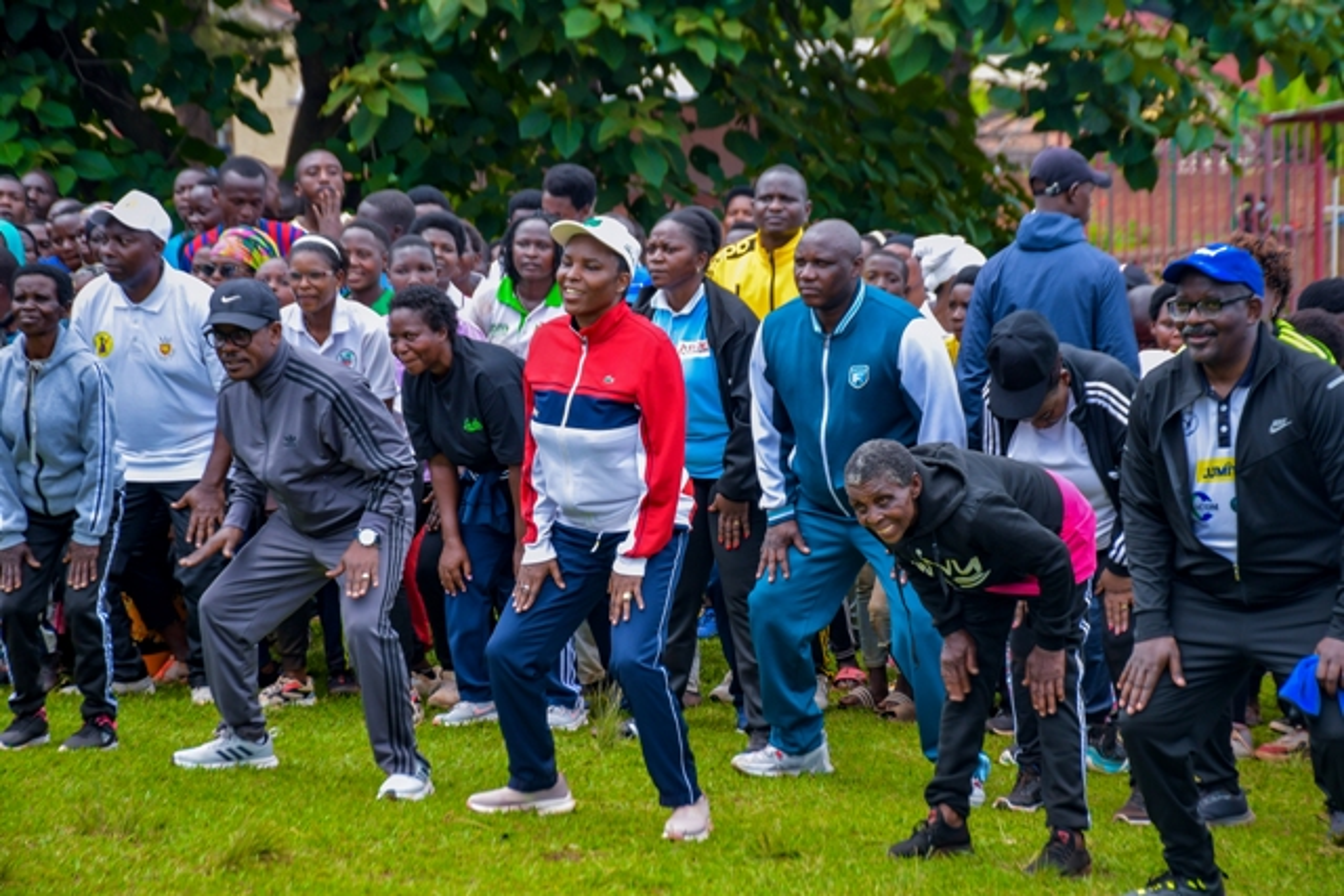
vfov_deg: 10.8
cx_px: 672
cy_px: 448
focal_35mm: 127
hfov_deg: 16.1
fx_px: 4742
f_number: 7.1
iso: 320
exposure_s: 1/250
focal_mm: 85
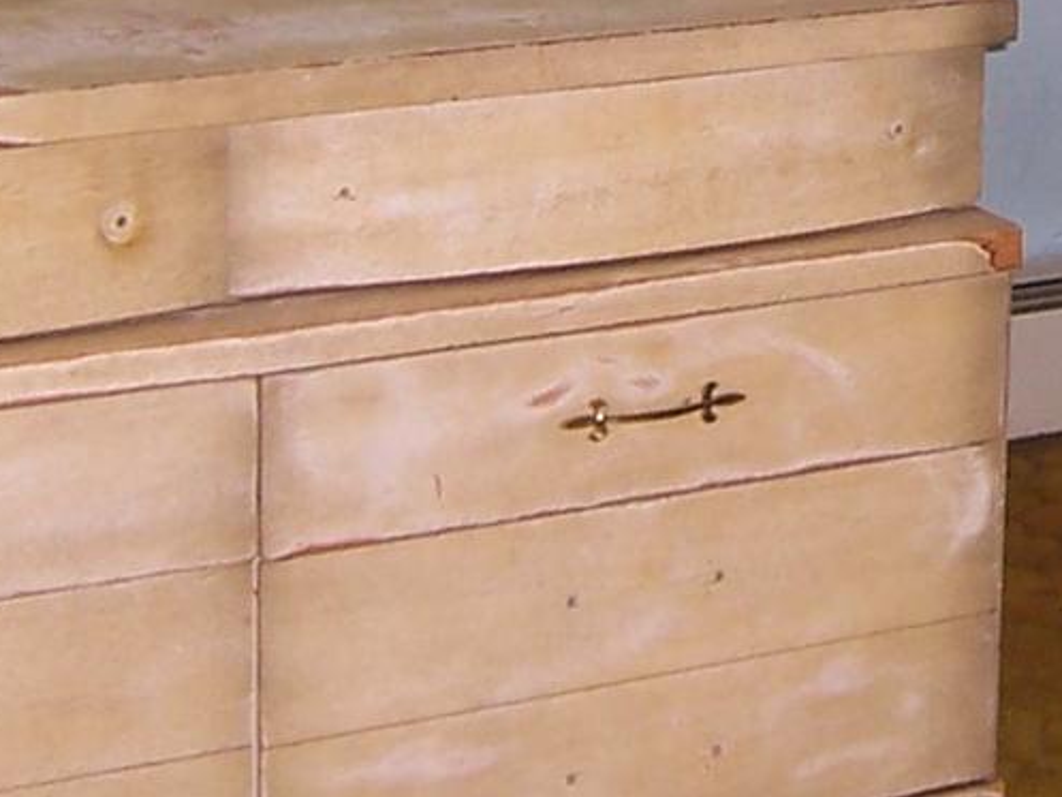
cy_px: -261
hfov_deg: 14.2
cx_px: 1147
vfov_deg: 10.6
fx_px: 4173
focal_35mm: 136
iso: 80
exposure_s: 1/60
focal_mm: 5.5
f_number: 2.8
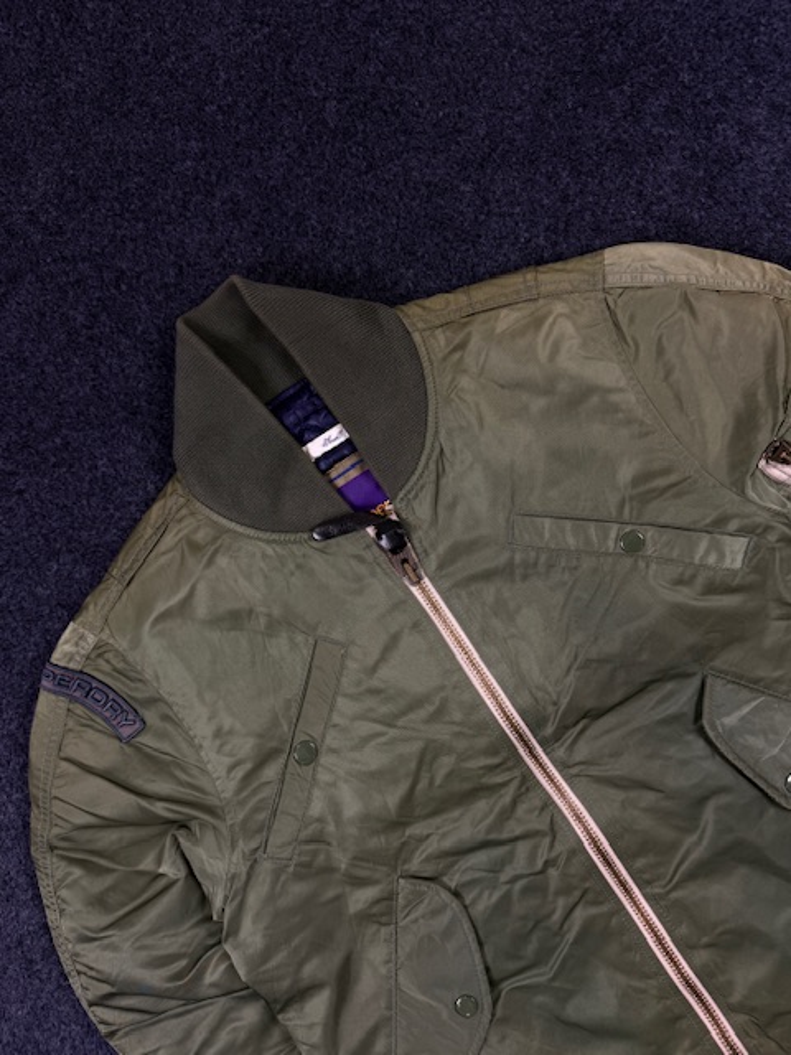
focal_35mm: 24
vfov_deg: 71.6
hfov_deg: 56.8
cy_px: 528
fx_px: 731
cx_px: 396
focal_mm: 6.76
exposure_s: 1/100
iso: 64
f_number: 1.78
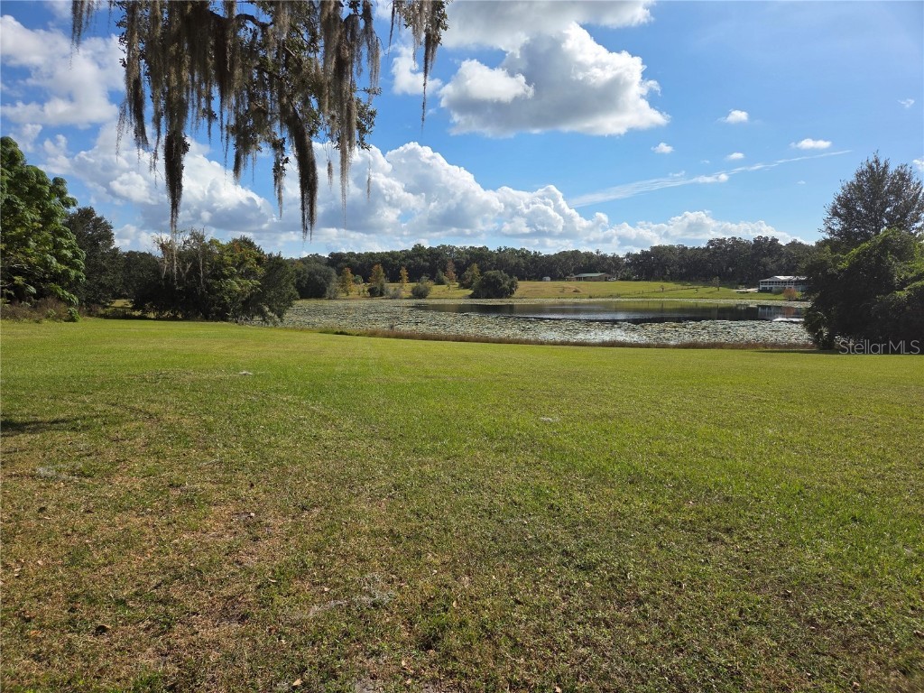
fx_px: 614
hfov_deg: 73.9
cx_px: 462
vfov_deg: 58.9
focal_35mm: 23
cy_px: 346
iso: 80
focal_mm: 5.4
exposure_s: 1/7599
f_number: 1.8
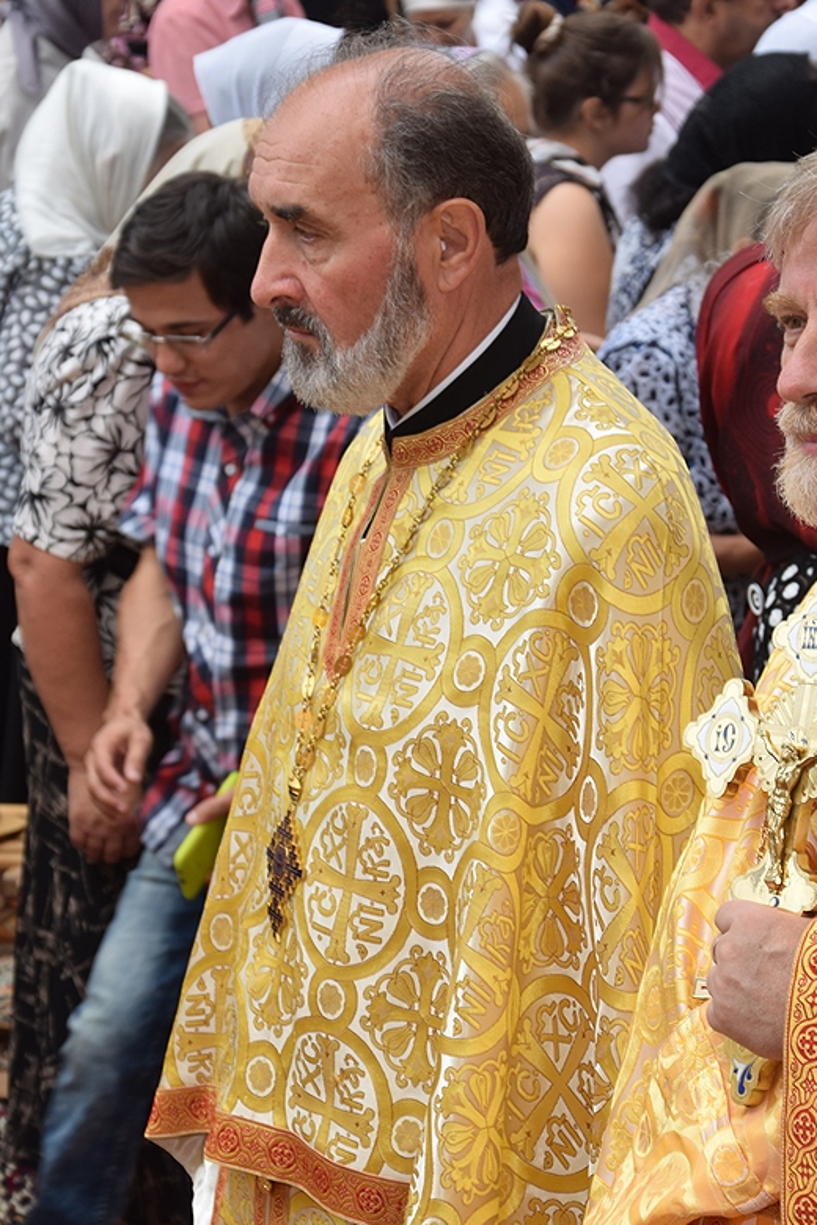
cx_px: 551
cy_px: 665
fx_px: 4357
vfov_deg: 16.0
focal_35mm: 128
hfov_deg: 10.7
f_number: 5
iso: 100
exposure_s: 1/100
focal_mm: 52
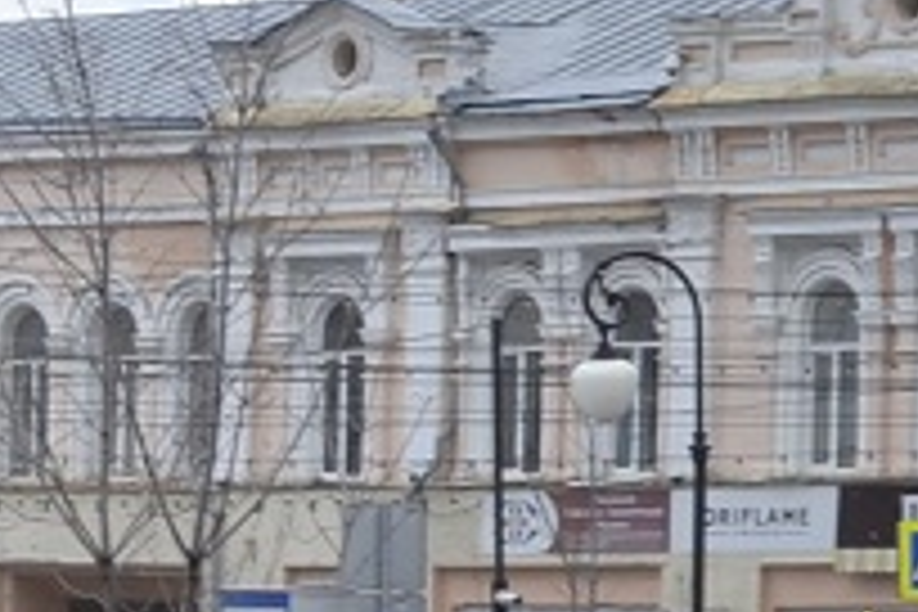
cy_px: 1012
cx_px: -1314
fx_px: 10287
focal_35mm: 403
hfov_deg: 5.0
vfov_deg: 3.4
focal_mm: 55
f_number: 6.3
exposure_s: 1/160
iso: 100
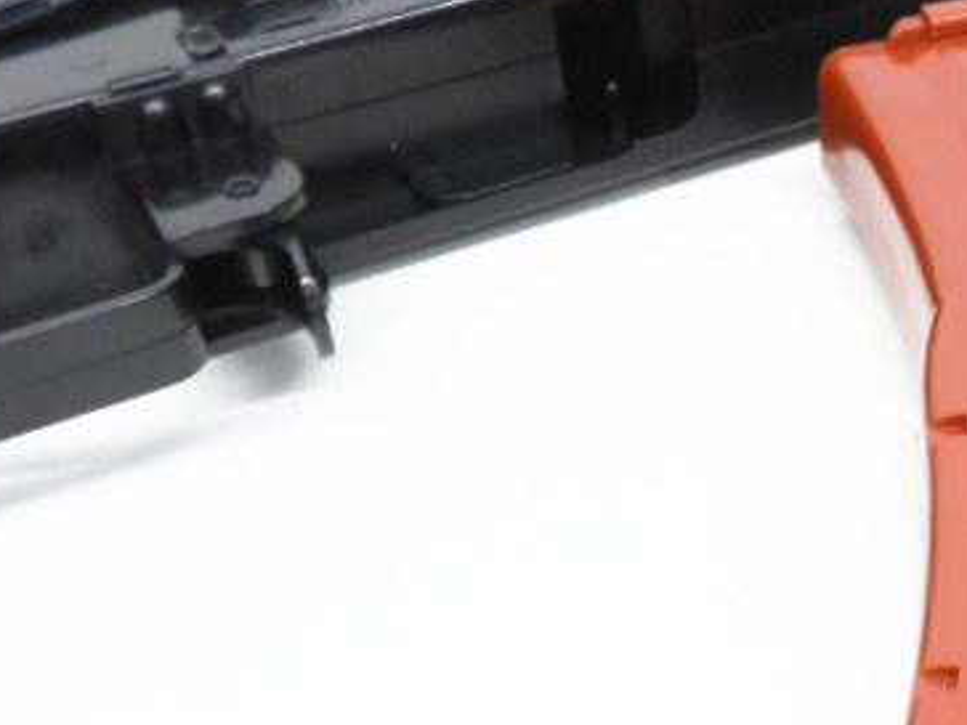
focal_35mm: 66
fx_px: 1844
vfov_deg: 21.9
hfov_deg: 27.9
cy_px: 595
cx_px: 940
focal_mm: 5.4
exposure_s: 1/20
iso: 200
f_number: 5.6
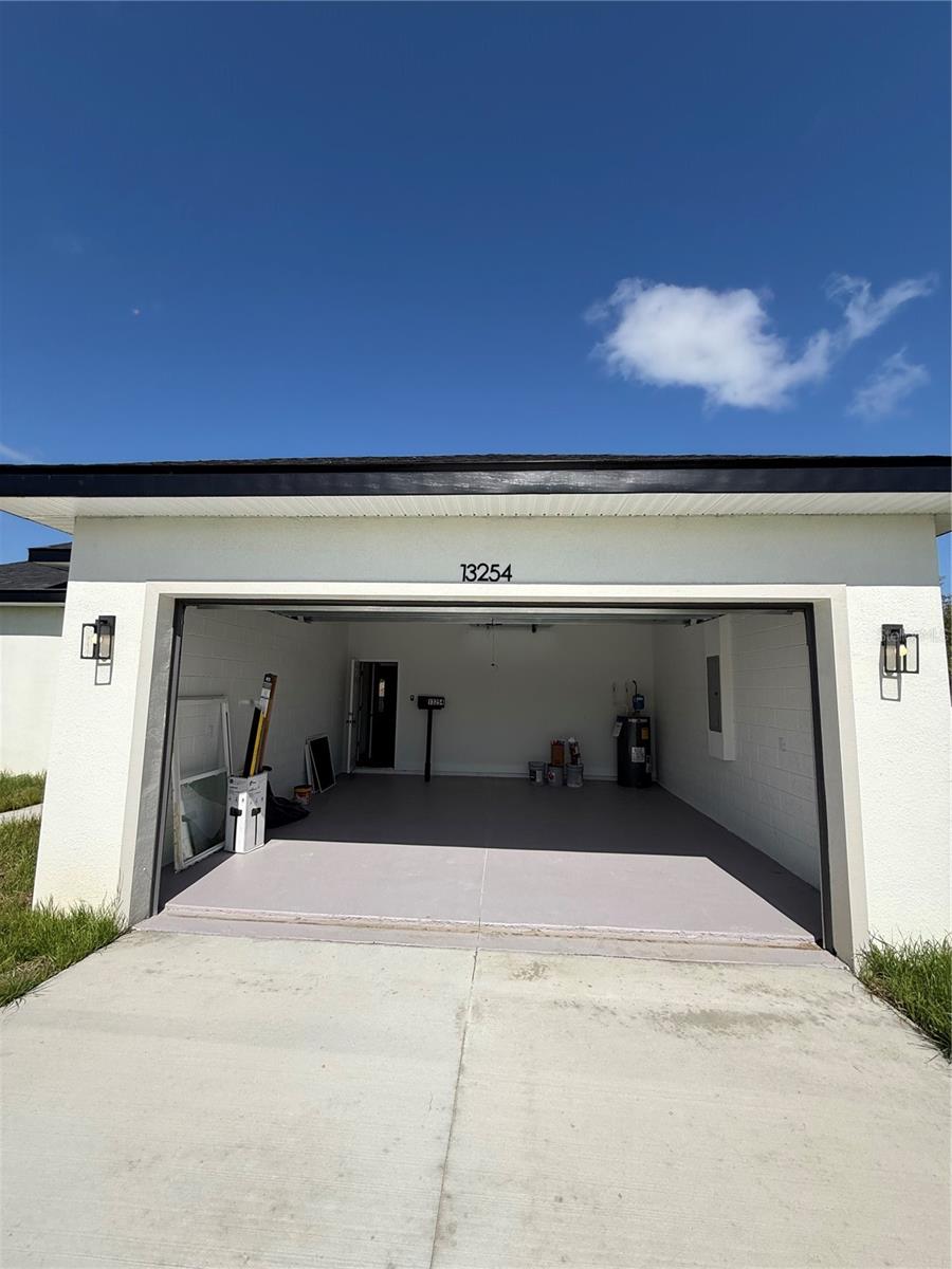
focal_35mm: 14
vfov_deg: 102.1
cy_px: 634
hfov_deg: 85.7
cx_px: 476
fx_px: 513
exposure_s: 1/2841
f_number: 2.2
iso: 50
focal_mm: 2.22
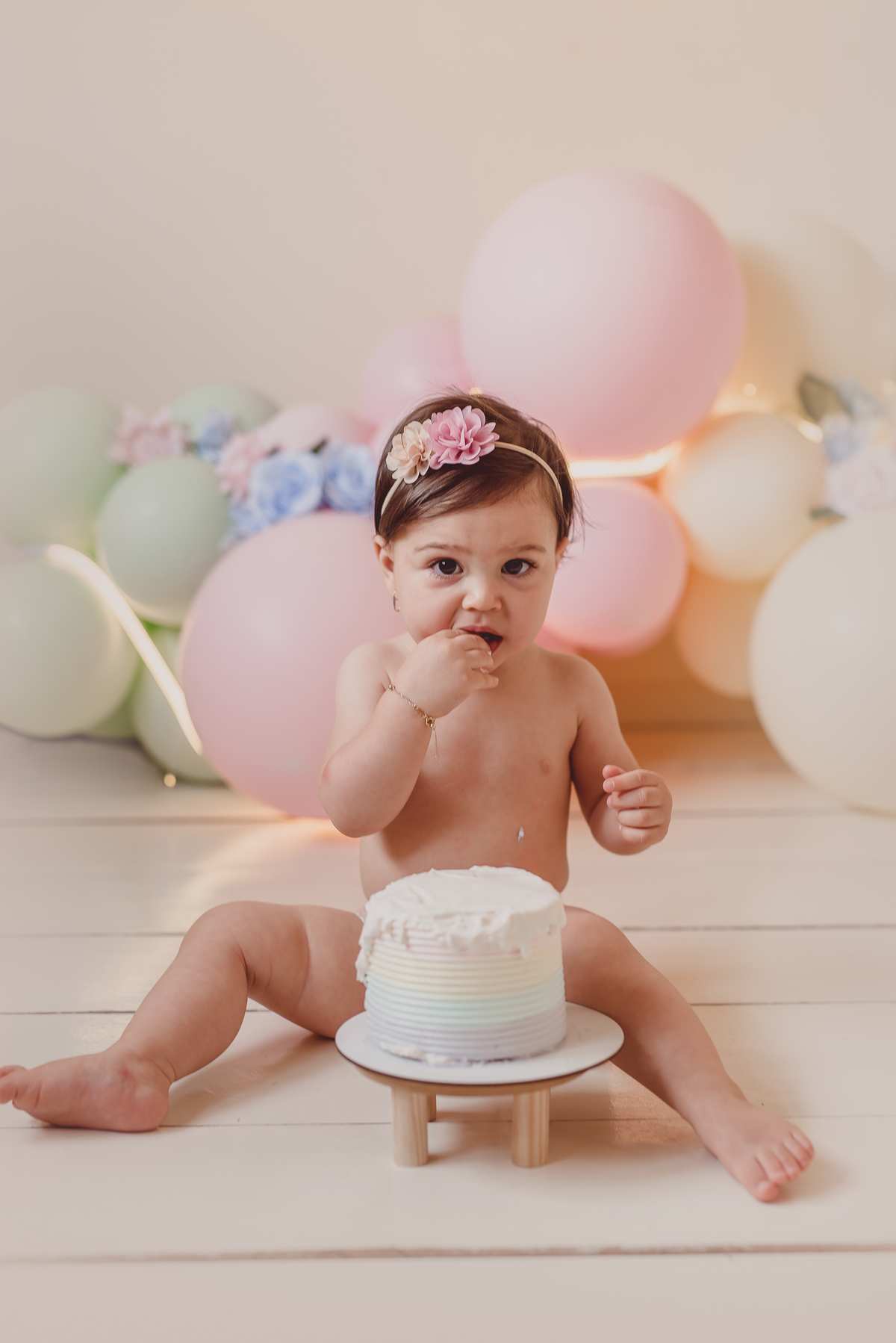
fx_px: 1865
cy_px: 672
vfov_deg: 39.6
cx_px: 448
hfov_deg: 27.0
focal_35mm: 50
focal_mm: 50
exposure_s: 1/80
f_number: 2.2
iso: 100
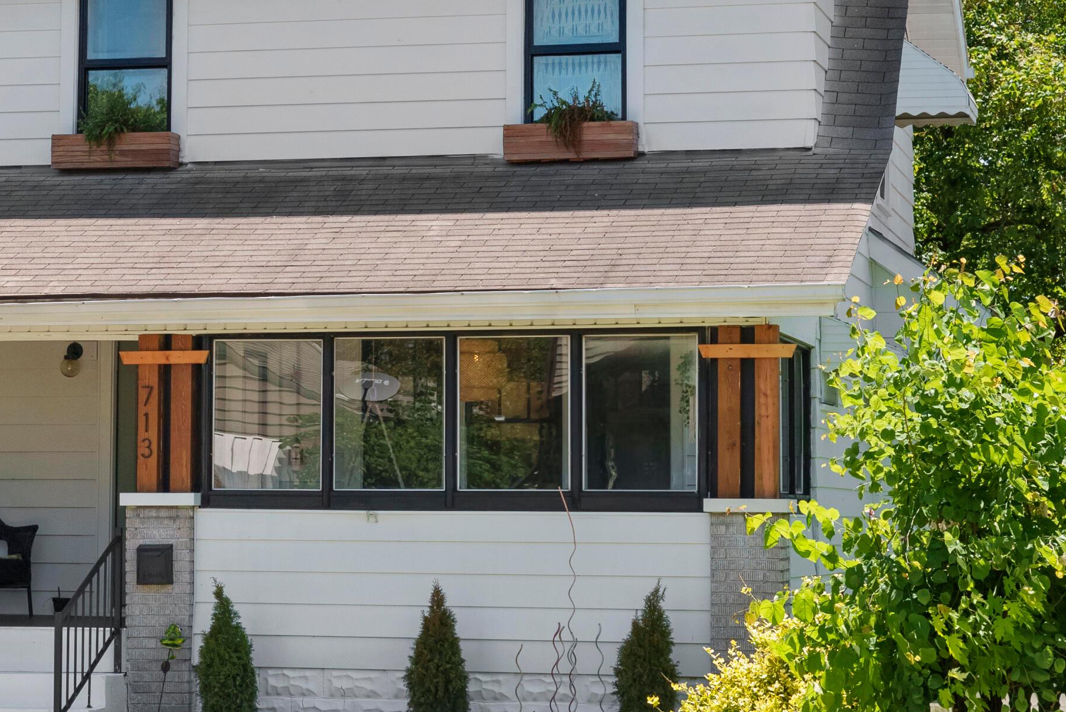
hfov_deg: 19.6
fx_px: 3076
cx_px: 315
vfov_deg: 13.2
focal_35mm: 104
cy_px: 196
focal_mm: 62.5
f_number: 9
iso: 800
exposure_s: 1/1250
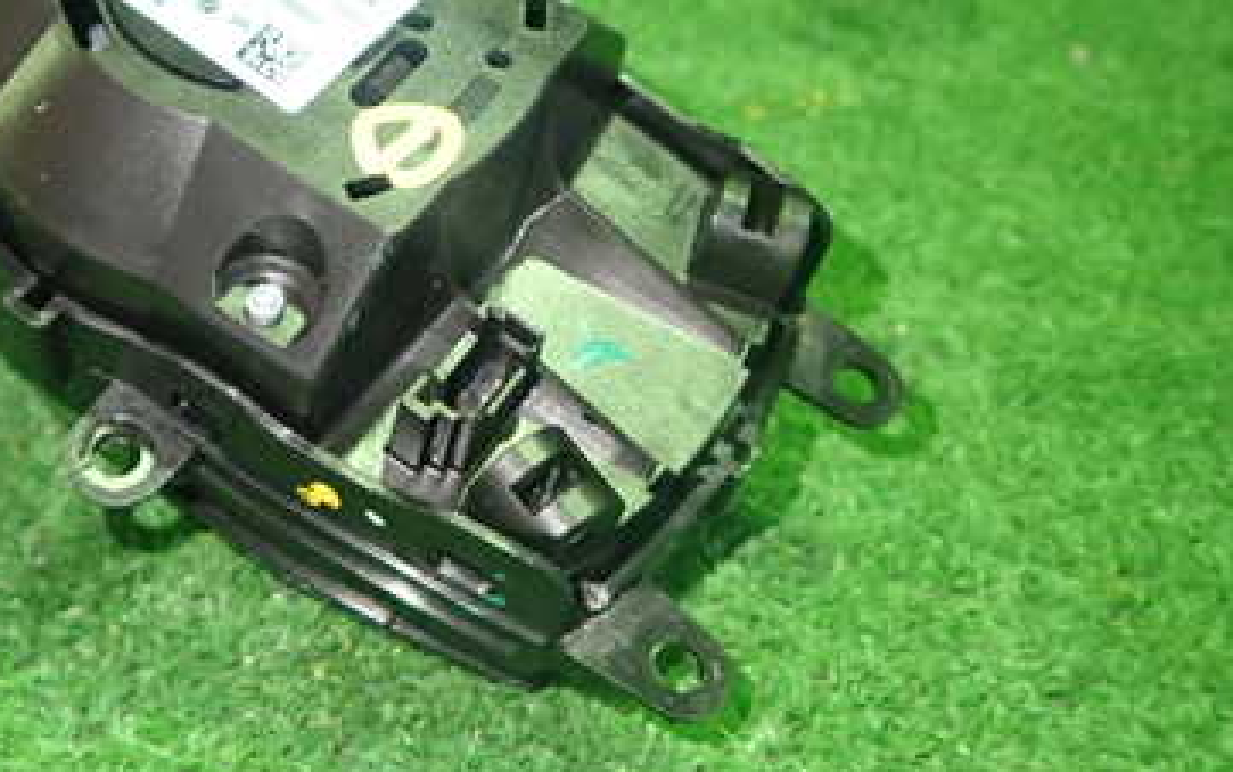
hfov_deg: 44.0
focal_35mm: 44
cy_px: 273
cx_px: 328
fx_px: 1479
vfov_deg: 29.1
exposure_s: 1/30
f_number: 2
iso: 400
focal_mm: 4.5
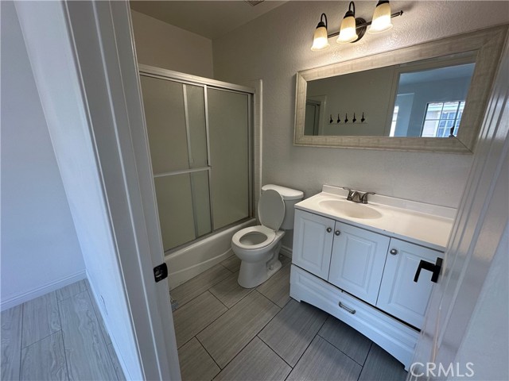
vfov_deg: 85.7
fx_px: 206
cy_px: 190
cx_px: 254
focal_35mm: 14
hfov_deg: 102.1
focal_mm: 2.22
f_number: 2.2
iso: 100
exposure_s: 1/120
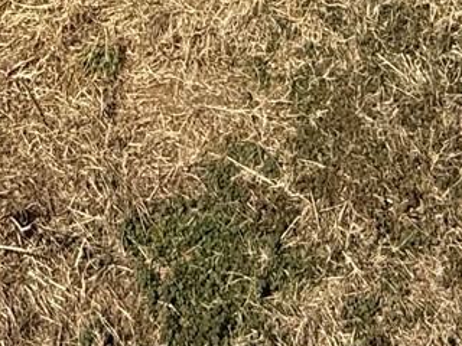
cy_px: -608
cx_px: 159
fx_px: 1121
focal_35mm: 84
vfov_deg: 11.9
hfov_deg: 23.2
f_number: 2.2
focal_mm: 2.22
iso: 50
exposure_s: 1/2717
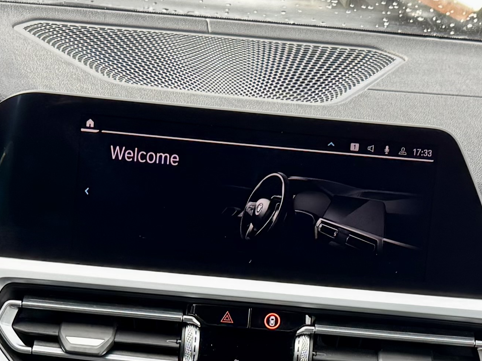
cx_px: 225
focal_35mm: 105
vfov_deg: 13.3
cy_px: 532
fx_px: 1462
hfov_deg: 18.7
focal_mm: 6.76
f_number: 1.78
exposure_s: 1/121
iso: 64
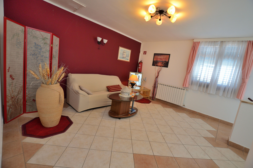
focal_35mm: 15
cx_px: 126
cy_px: 84
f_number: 4
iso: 400
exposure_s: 1/60
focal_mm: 10
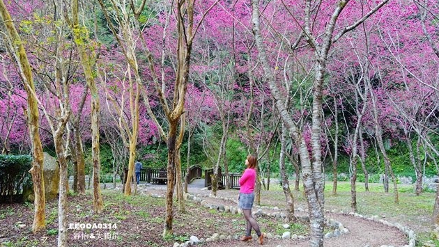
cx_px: 222
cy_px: 98
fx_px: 314
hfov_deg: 69.8
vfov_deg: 42.7
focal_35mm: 27
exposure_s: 1/50
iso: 125
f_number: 2.8
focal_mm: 9.02
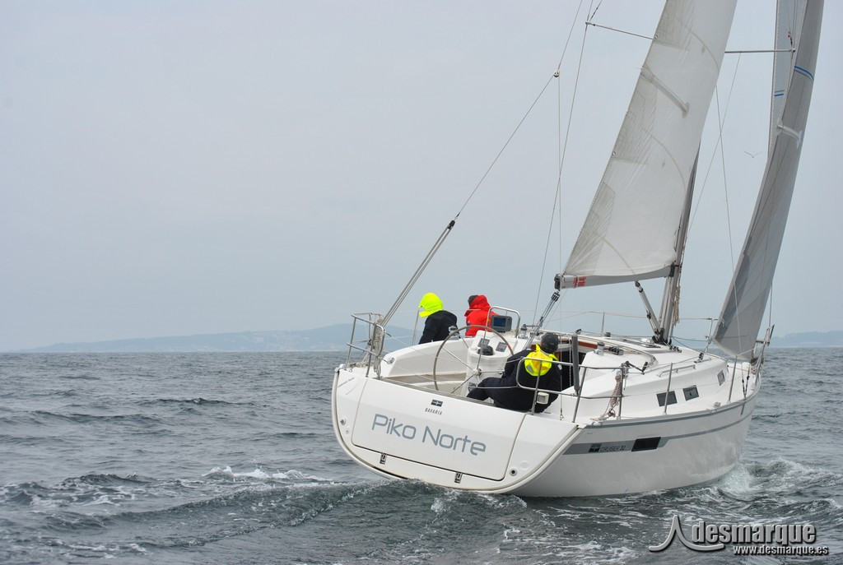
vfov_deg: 16.6
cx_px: 422
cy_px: 282
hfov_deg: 24.6
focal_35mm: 82
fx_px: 1936
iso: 100
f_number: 9
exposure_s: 1/320
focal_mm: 55
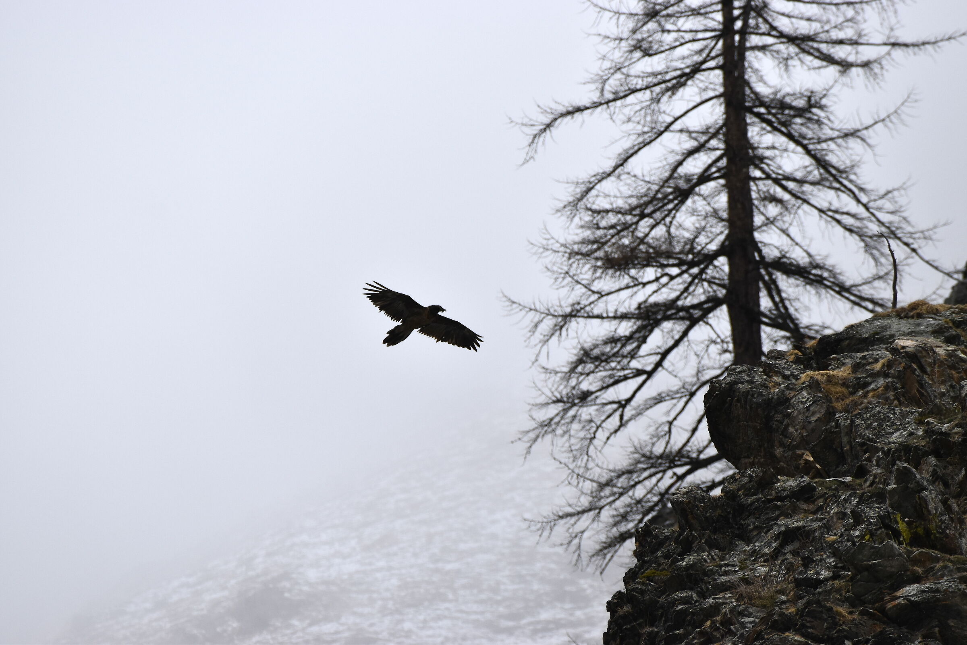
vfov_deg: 1.8
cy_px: 322
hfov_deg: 2.7
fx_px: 20144
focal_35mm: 750
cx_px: 484
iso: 400
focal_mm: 500
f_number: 7.1
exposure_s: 1/1600
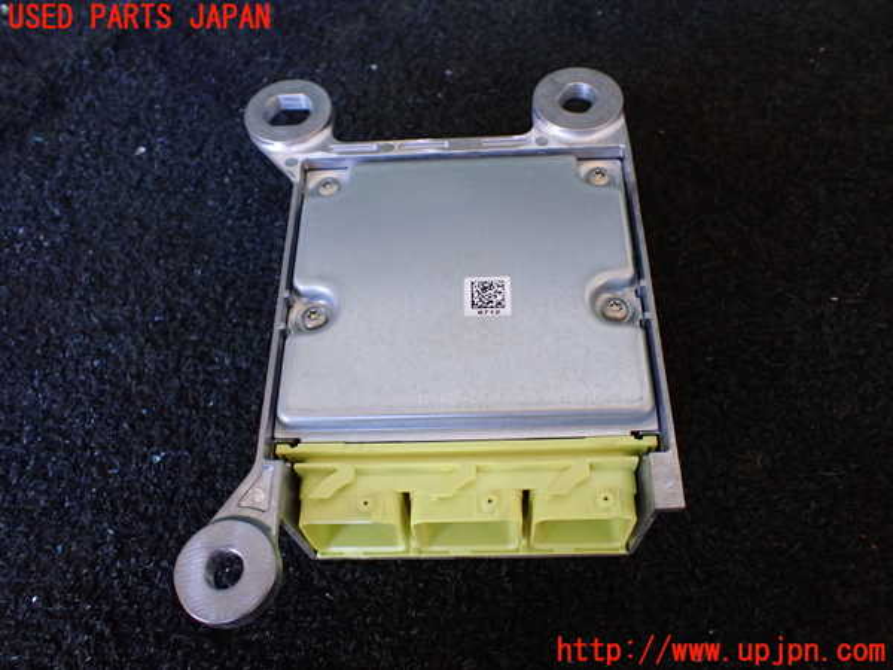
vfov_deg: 46.8
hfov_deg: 60.0
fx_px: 774
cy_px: 335
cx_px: 446
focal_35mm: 30
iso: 500
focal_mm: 5.4
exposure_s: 1/125
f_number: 2.3
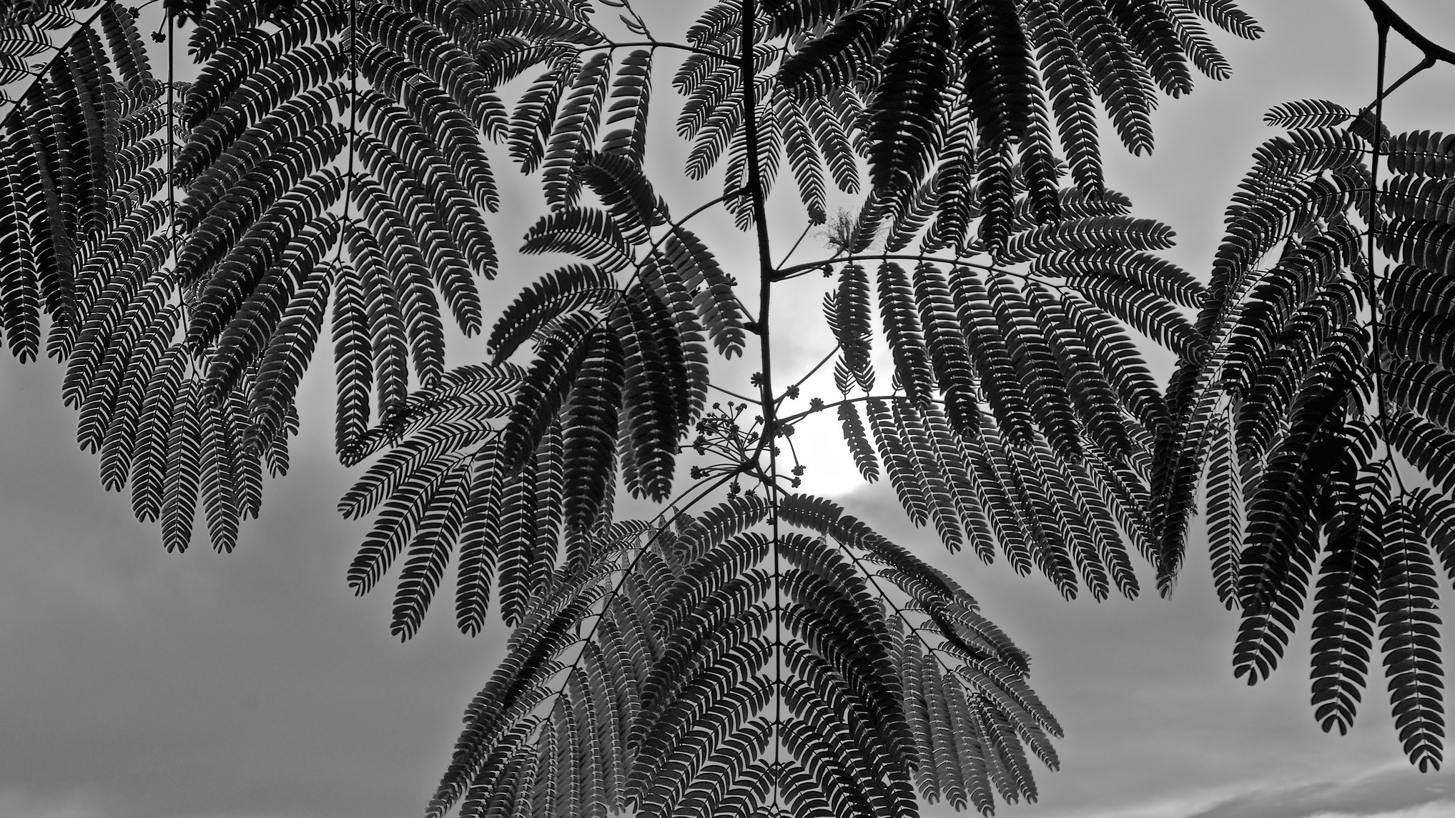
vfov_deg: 27.9
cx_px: 769
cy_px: 477
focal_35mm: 43
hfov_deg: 47.7
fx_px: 1644
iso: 100
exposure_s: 1/200
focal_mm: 23
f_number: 10
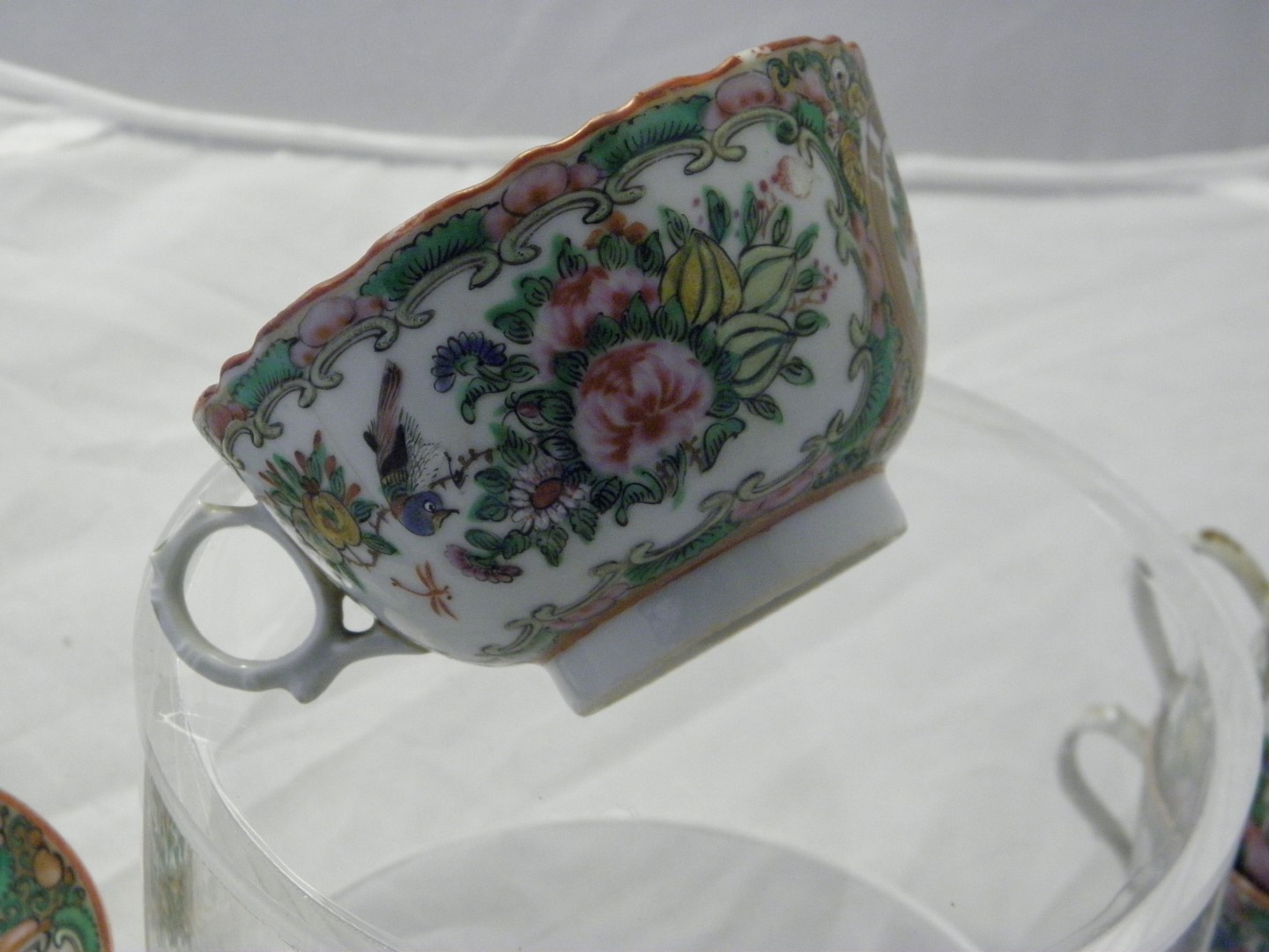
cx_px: 634
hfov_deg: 28.6
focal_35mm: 68
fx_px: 2493
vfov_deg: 21.6
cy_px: 476
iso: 400
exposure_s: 1/25
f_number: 4.3
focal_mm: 12.2
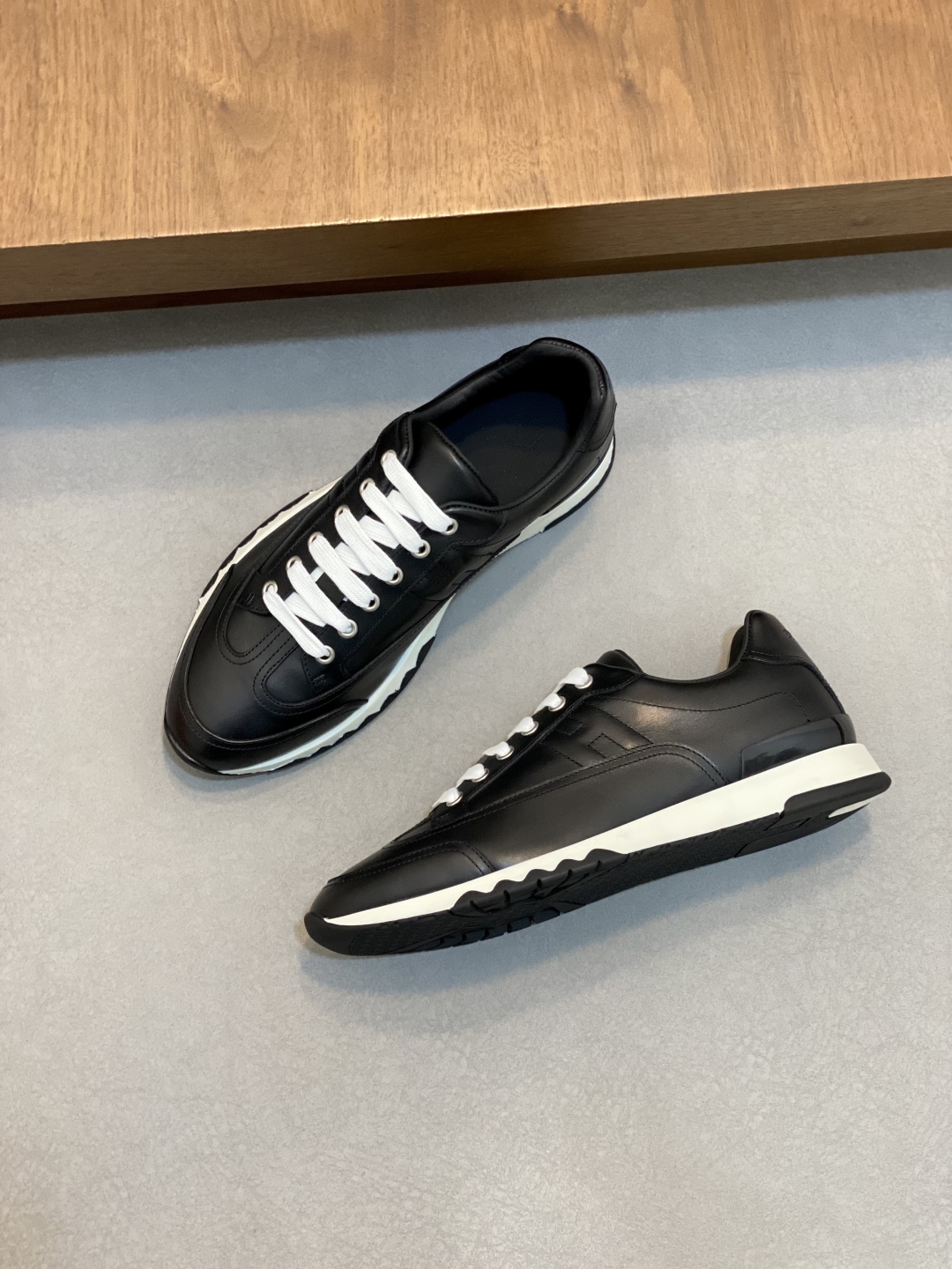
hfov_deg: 28.0
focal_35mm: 52
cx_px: 476
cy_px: 634
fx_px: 1907
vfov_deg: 36.8
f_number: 2
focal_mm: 6
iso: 200
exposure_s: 1/100
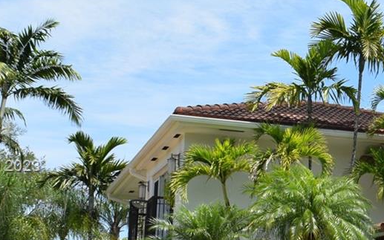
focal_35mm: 104
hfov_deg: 19.4
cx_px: 397
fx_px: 1088
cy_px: 167
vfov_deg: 12.6
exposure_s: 1/320
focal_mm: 22
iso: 200
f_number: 9
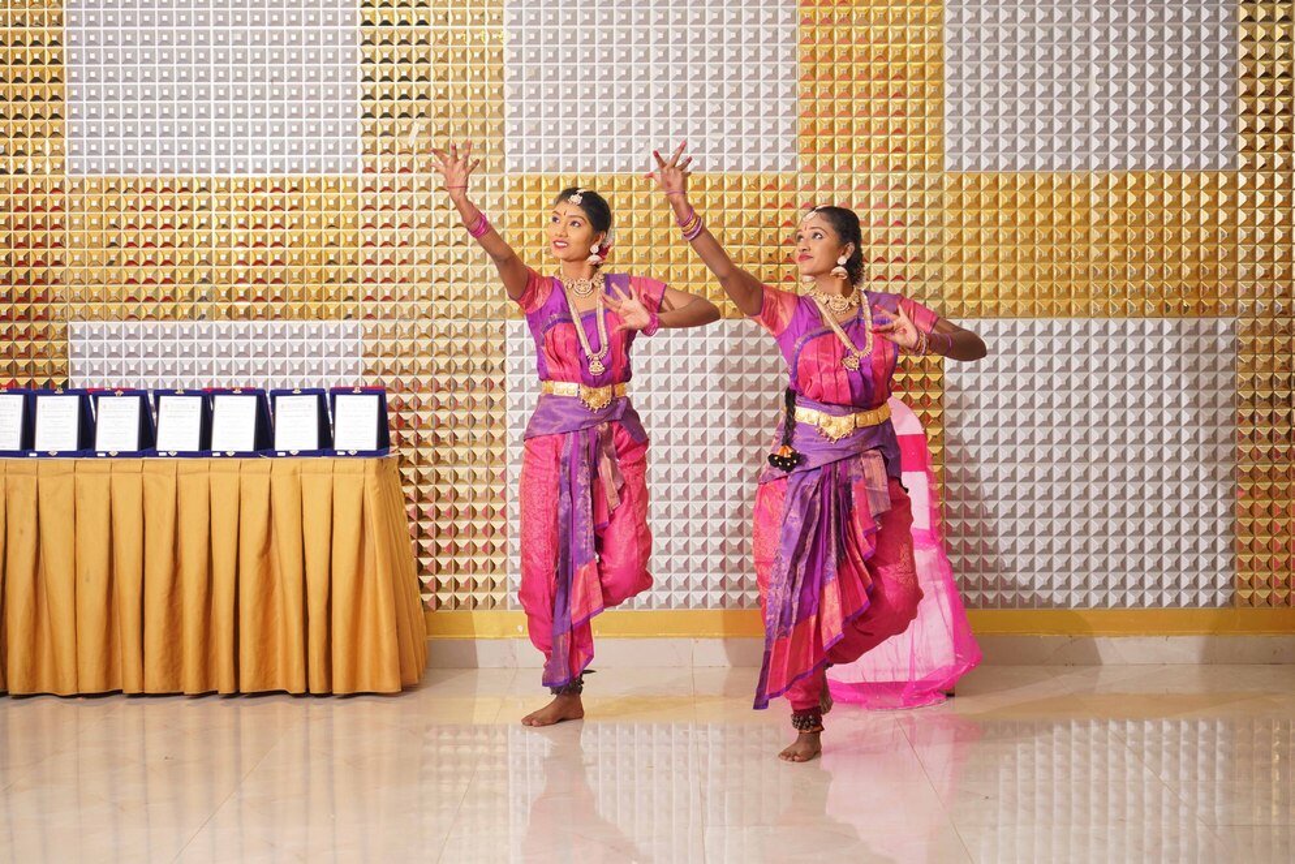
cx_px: 648
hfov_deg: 26.6
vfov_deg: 18.0
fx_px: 2734
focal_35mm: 76
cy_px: 432
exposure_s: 1/160
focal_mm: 76
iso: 400
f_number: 4
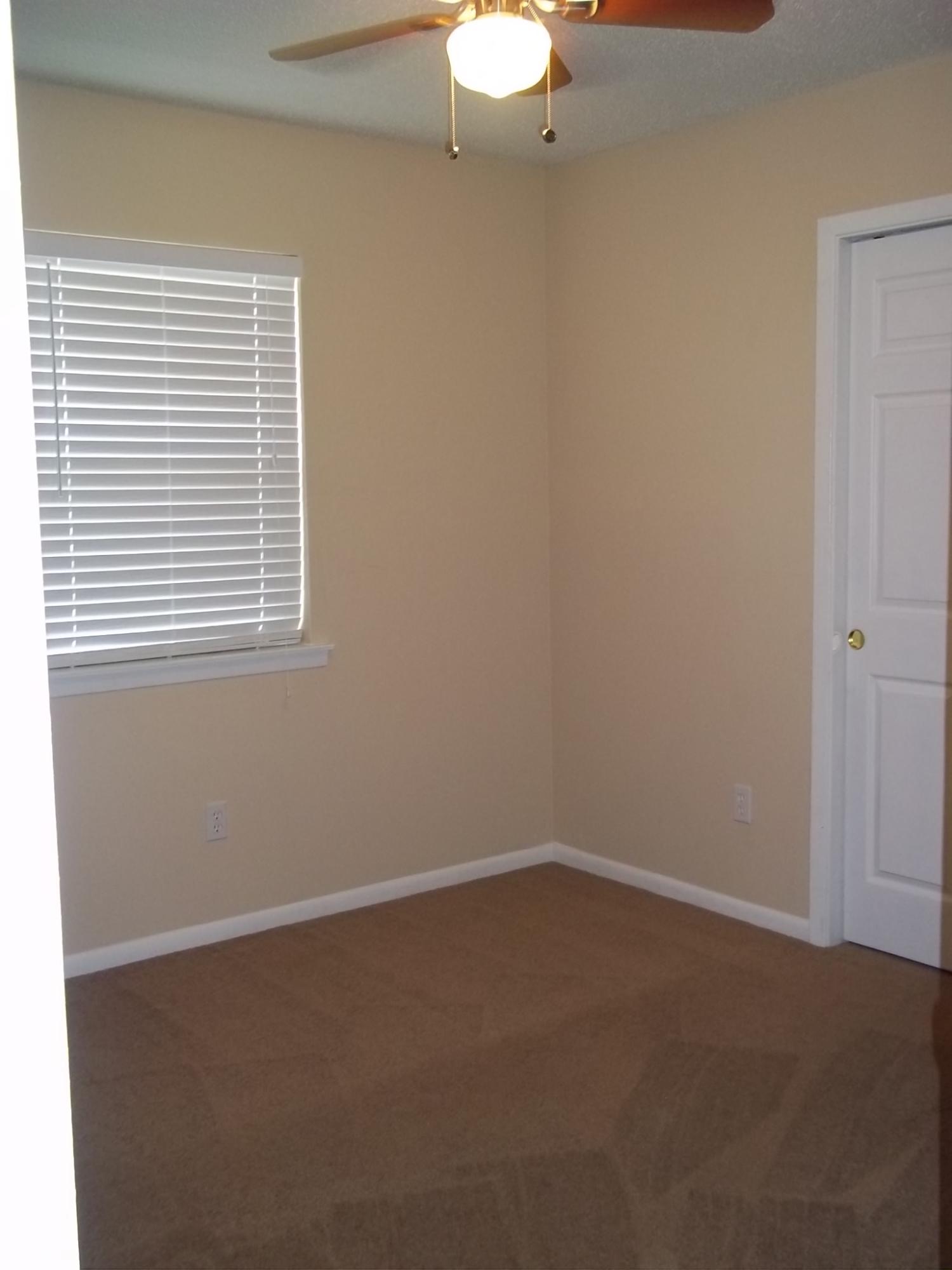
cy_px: 635
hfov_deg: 39.7
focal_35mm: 36
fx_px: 1320
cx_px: 476
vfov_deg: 51.4
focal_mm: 6.5
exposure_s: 1/30
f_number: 3.1
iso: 160
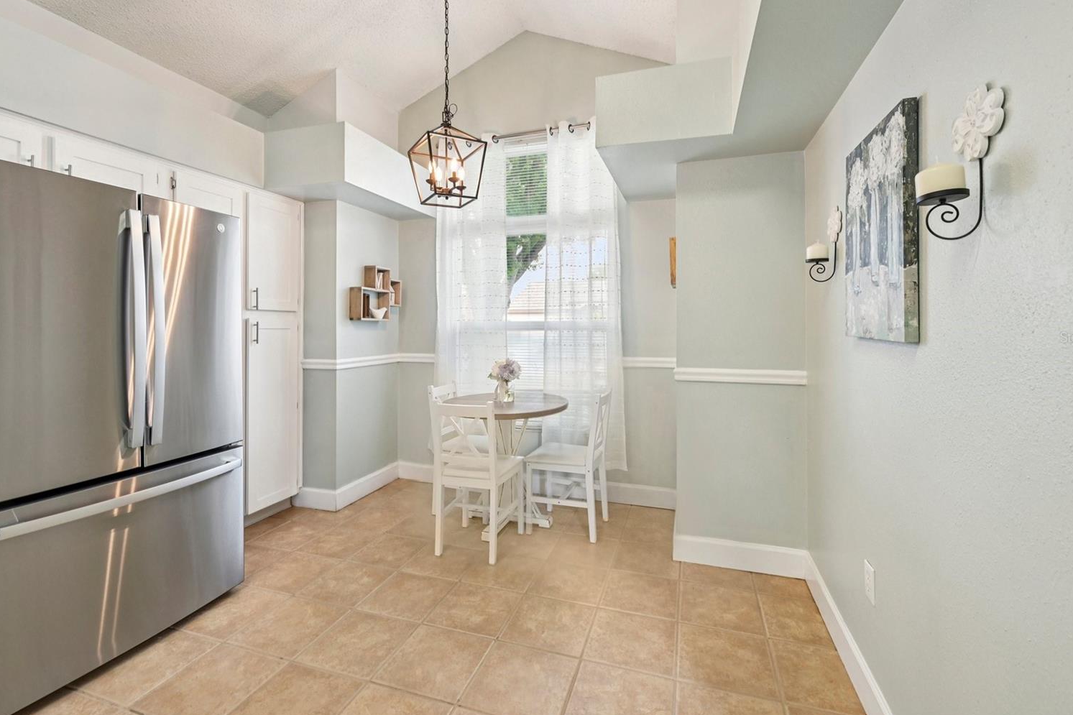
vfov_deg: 77.2
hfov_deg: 100.4
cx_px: 549
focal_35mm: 15
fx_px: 447
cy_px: 337
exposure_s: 1/30
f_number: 8
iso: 400
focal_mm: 14
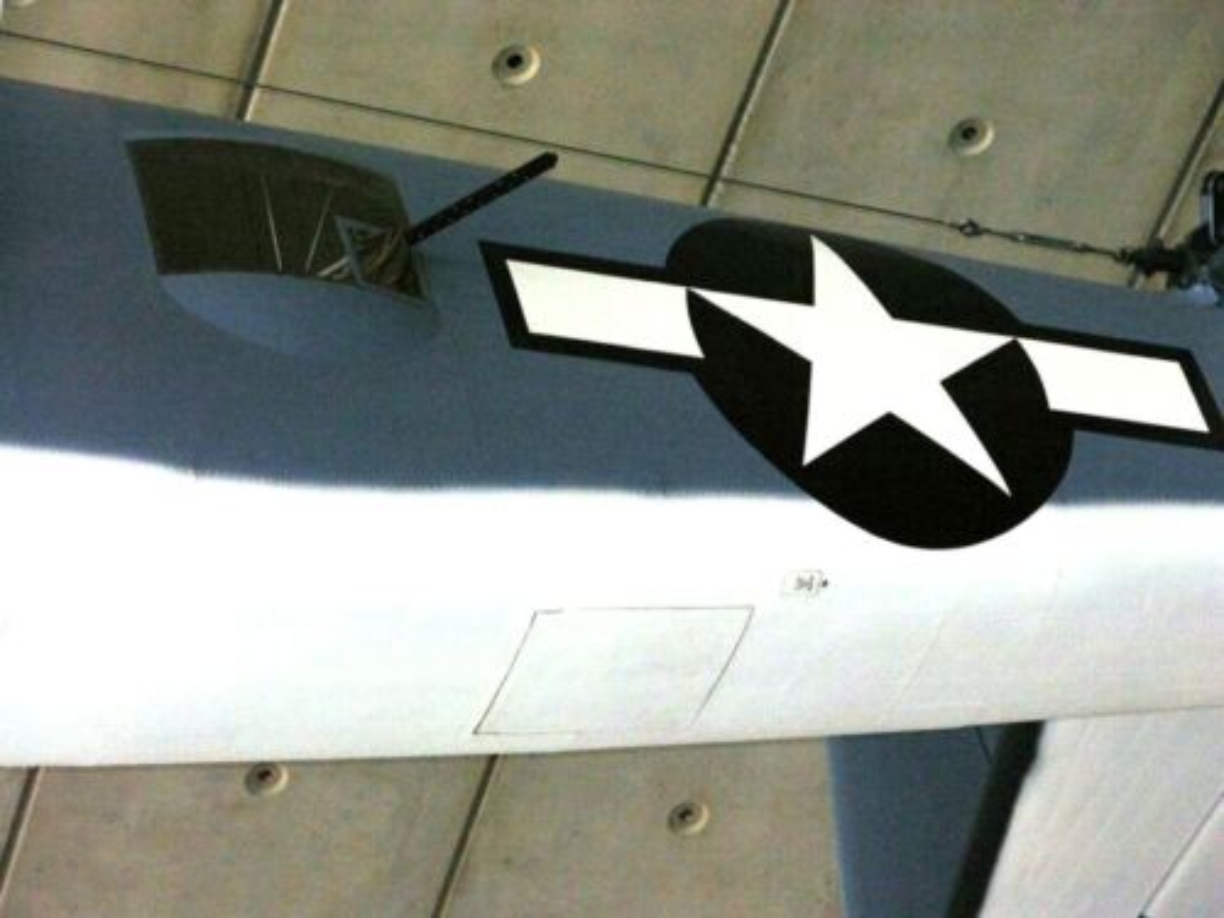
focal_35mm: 150
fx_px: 5304
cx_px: 612
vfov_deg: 9.9
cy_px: 459
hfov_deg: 13.2
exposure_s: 1/253
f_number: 3.9
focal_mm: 37.7
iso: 200
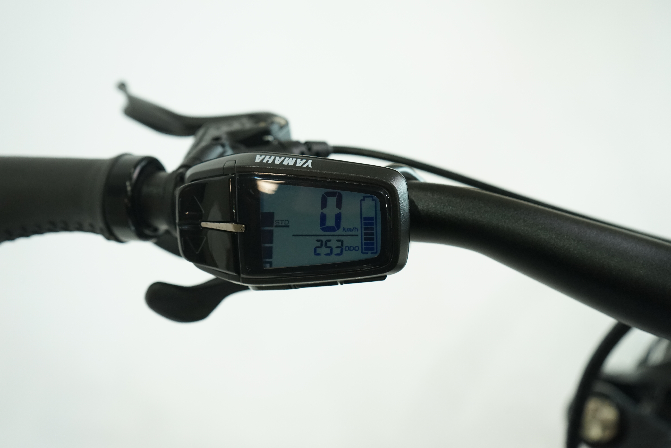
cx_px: 336
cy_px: 224
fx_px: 708
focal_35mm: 38
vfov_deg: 35.1
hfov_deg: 50.7
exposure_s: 1/200
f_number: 5.6
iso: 1600
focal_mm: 38
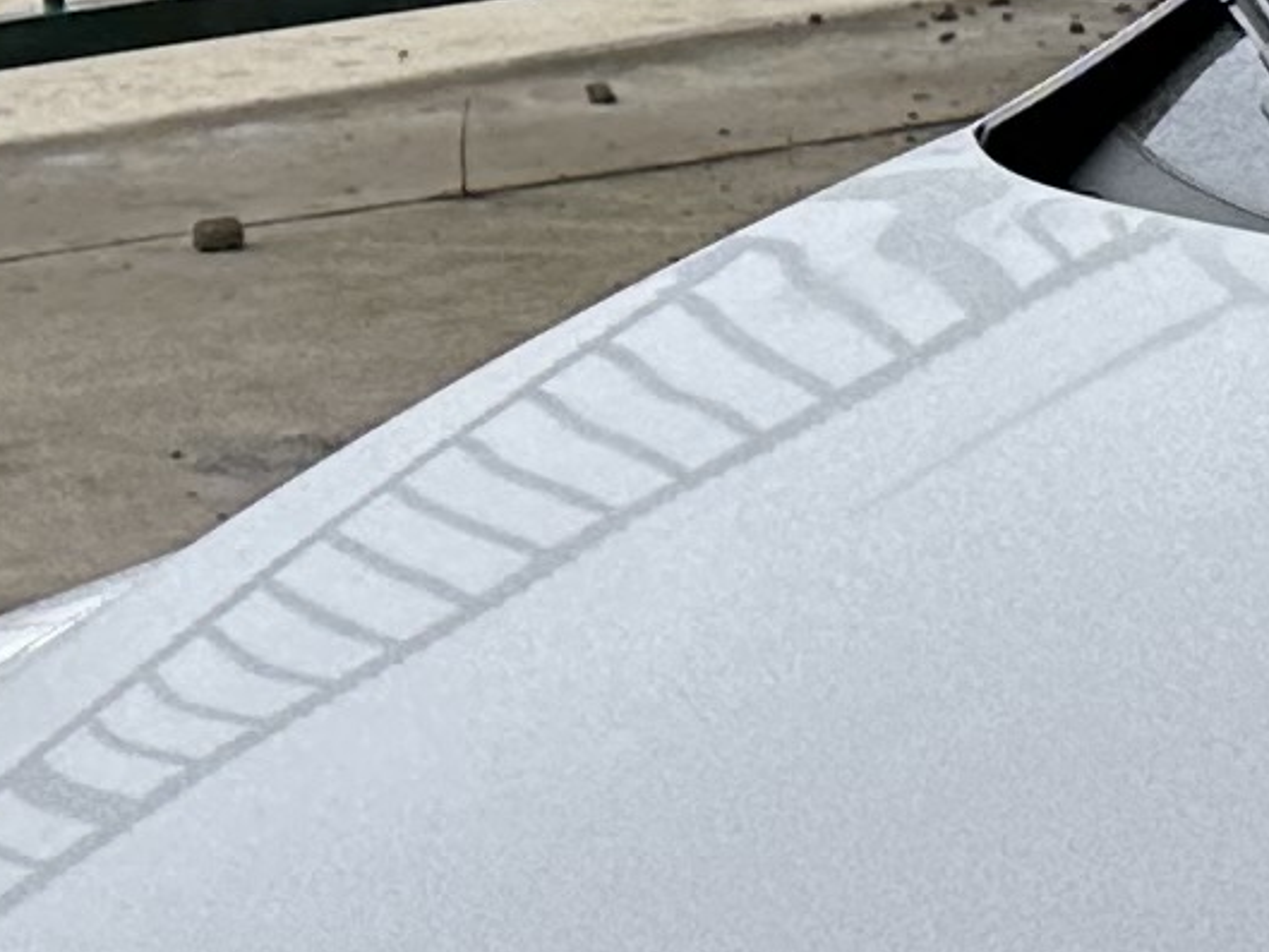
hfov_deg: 9.5
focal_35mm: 183
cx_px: 3152
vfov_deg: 8.1
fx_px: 6710
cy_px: 722
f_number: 1.78
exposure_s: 1/121
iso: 80
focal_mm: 6.86
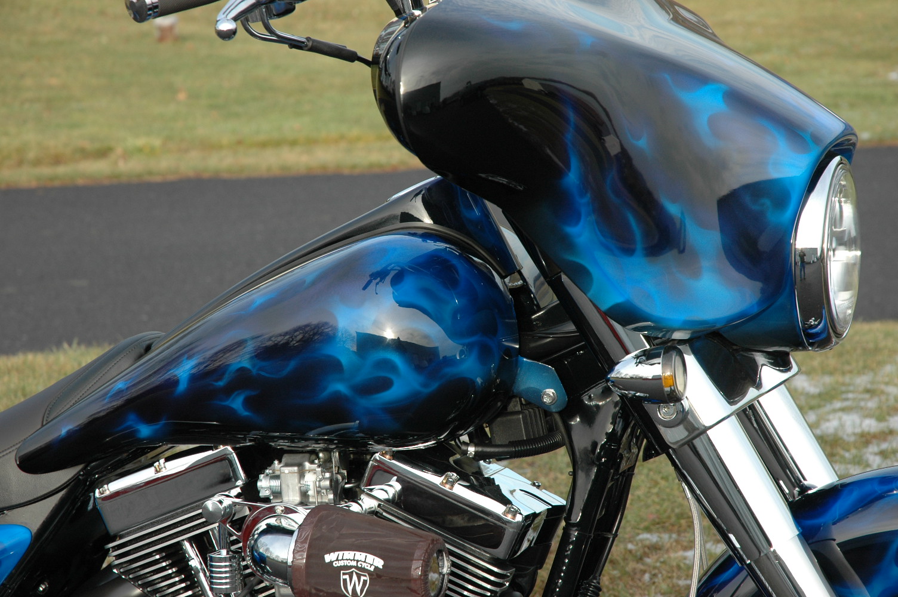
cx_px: 449
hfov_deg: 19.5
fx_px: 2617
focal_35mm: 105
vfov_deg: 13.0
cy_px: 298
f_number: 7.1
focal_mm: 70
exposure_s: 1/200
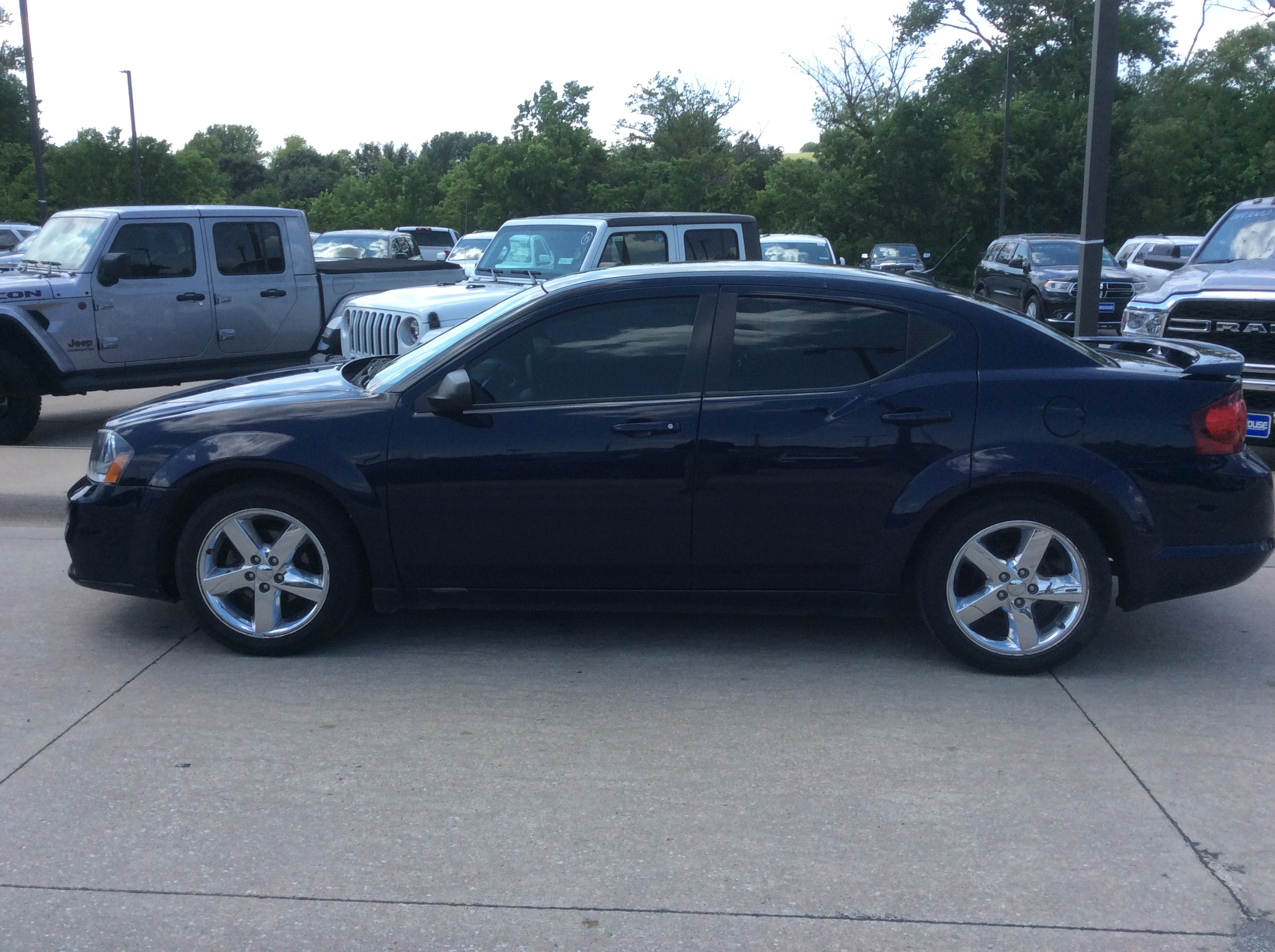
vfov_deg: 44.1
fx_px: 1177
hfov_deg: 56.9
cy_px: 476
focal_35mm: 32
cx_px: 638
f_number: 2.4
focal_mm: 3.3
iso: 32
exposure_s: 1/784
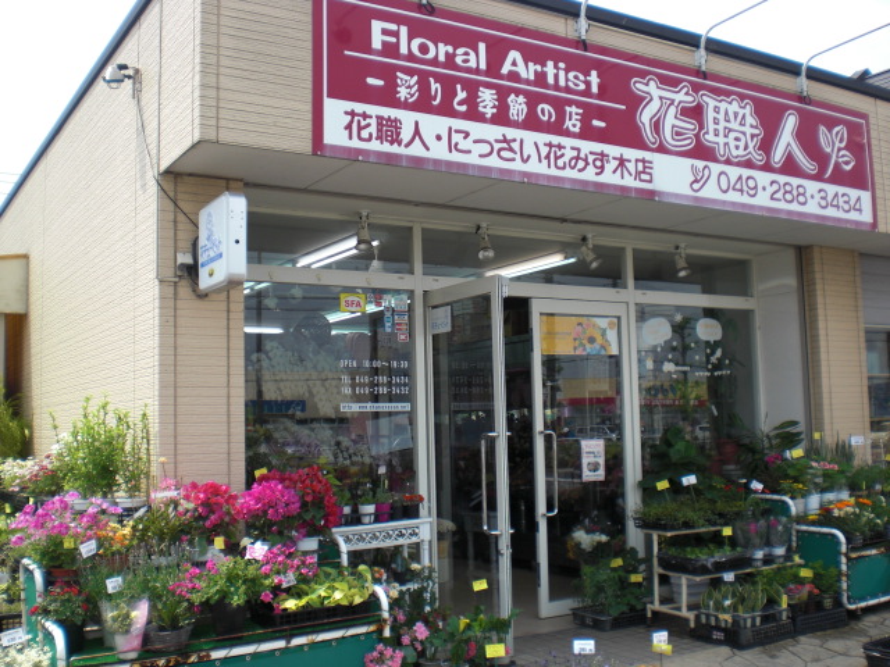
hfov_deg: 49.0
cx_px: 445
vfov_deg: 37.7
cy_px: 334
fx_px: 977
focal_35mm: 38
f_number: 3.1
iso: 64
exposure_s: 1/500
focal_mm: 6.3
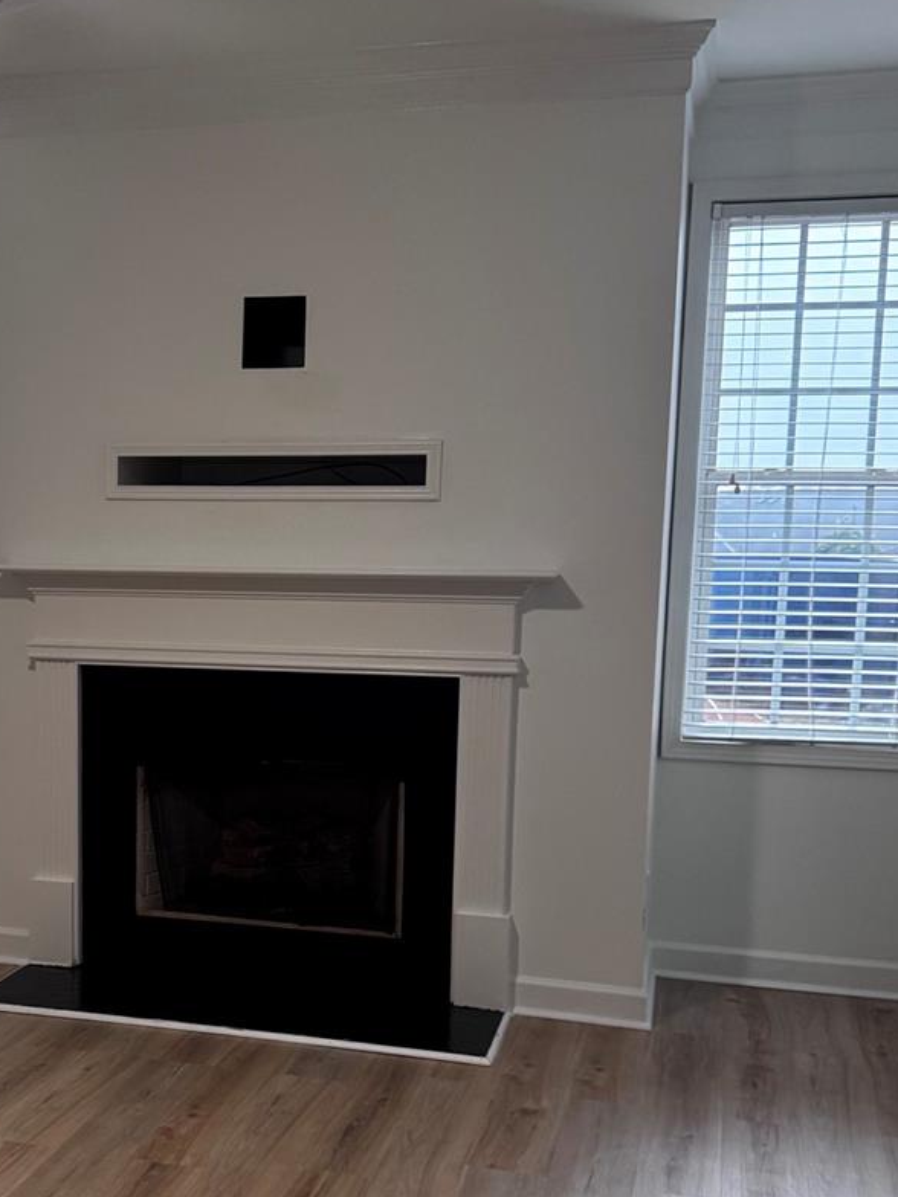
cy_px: 736
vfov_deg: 40.2
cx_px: 173
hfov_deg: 30.1
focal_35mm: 47
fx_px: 1626
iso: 250
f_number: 1.78
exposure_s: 1/60
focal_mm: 6.76
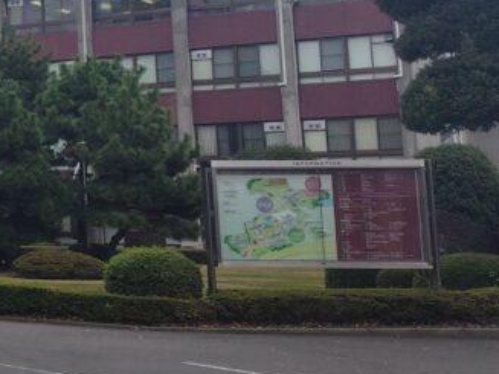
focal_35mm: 90
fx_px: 1297
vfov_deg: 16.2
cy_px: 40
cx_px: -356
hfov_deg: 18.1
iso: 50
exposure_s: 1/404
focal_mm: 5.6
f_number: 1.9
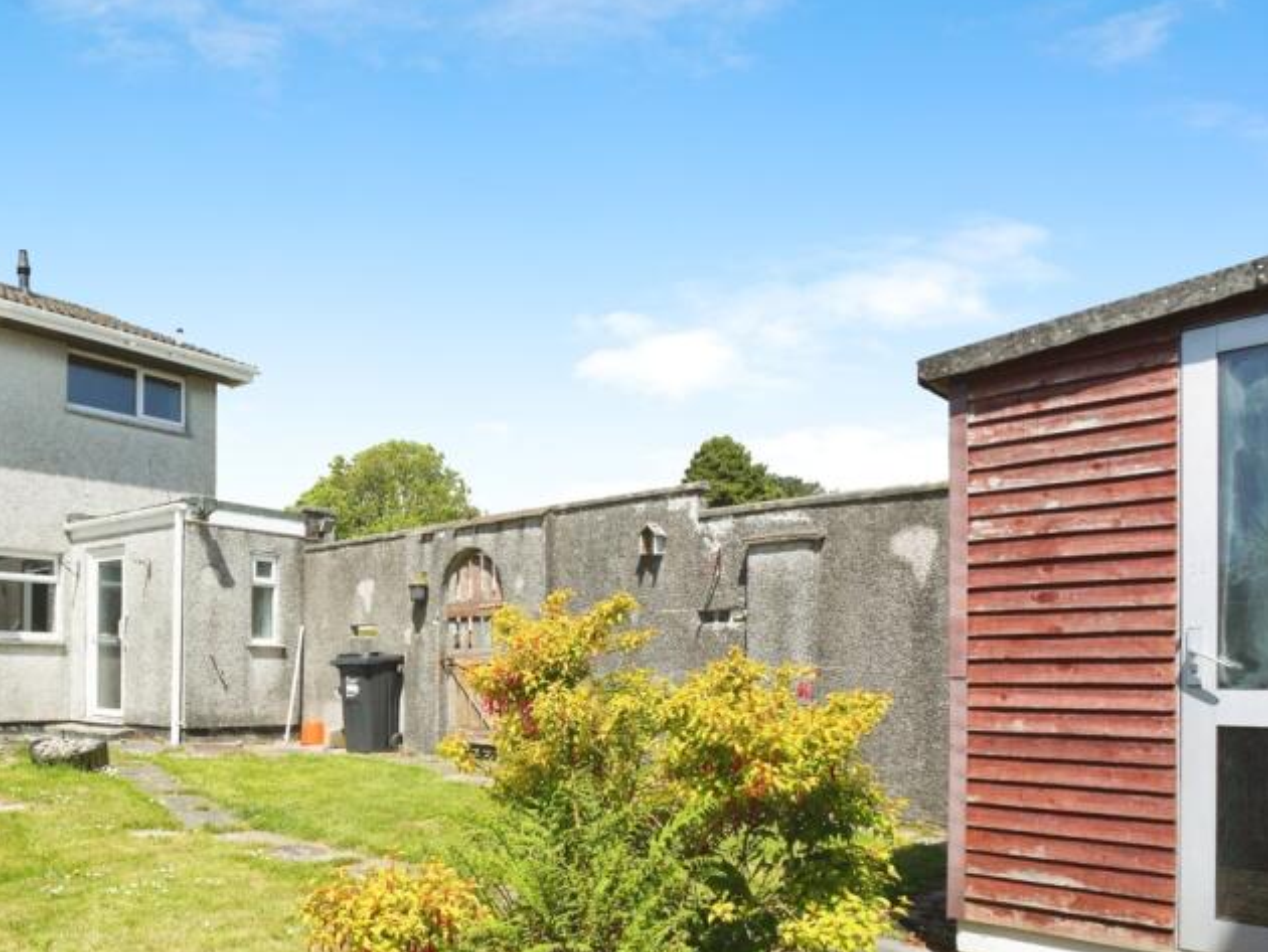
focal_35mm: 25
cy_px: 648
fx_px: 916
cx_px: 250
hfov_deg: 63.3
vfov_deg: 53.6
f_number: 9
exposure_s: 1/3200
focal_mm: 16
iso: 2000
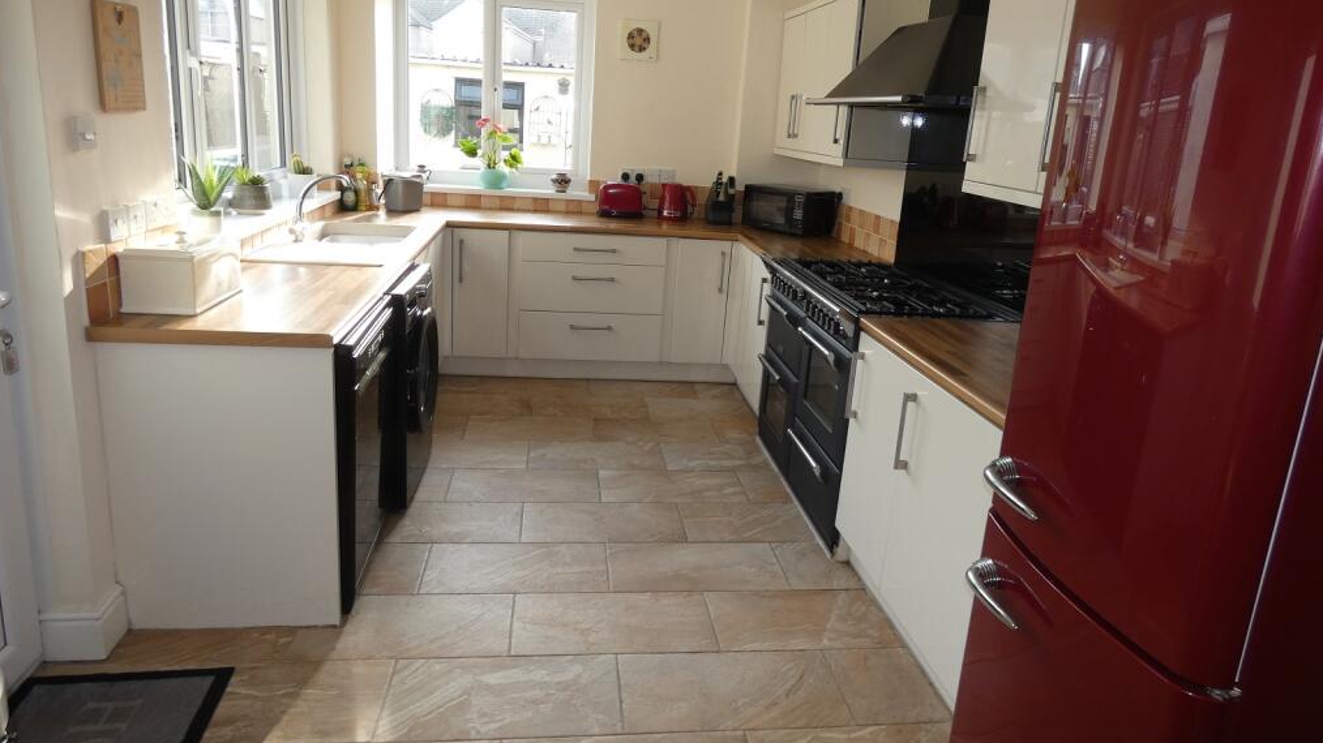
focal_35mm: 22
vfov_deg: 51.2
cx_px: 658
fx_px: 772
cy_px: 309
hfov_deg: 81.2
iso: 80
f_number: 2.8
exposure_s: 1/60
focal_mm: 3.6
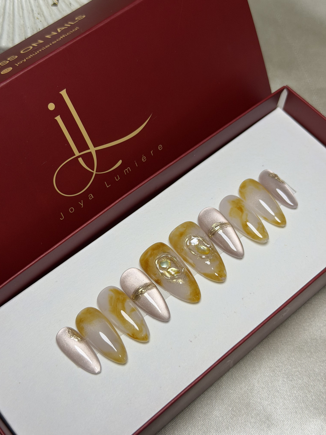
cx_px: 163
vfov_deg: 39.7
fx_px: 603
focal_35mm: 48
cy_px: 218
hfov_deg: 30.3
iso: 64
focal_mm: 6.76
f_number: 1.78
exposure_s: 1/121
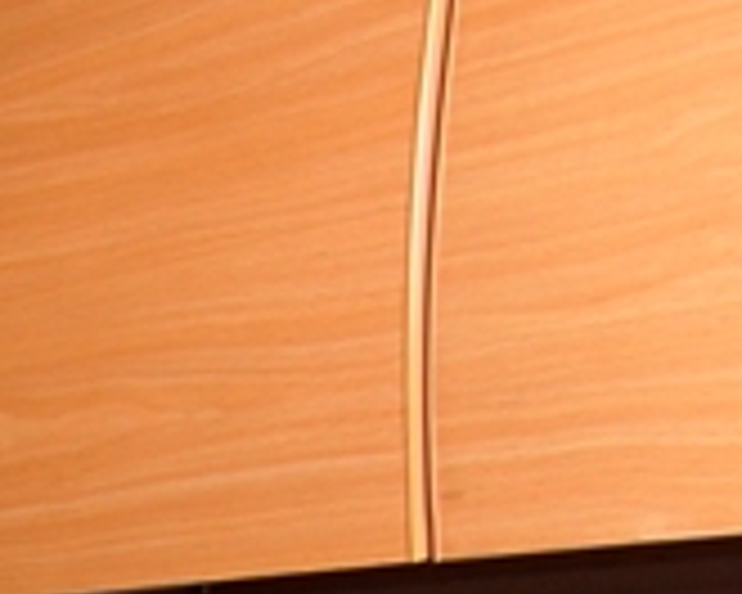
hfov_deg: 12.9
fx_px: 2468
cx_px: -1048
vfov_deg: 10.5
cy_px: 1688
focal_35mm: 112
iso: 100
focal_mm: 11
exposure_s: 1/125
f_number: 13
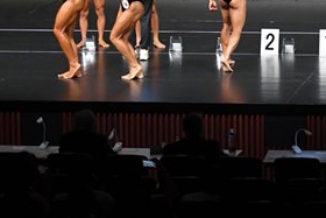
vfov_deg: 5.3
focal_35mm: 257
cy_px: -33
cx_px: 336
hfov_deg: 8.0
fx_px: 2328
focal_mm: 62
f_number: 5.6
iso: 4000
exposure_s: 1/400
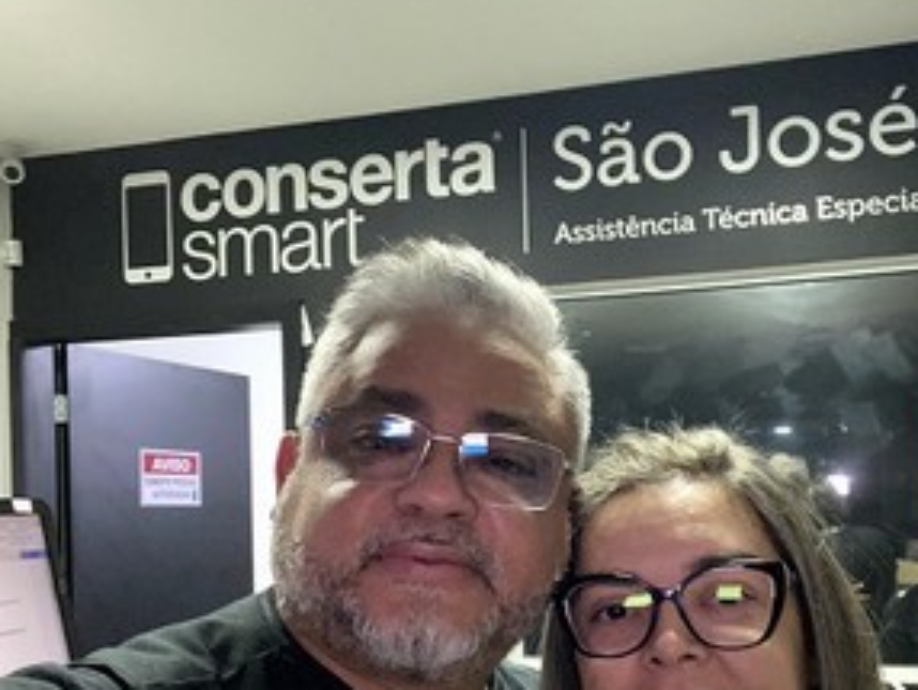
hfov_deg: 50.6
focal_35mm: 36
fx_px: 956
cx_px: 591
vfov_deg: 38.9
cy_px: 494
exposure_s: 1/22
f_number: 2.2
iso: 640
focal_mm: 2.71
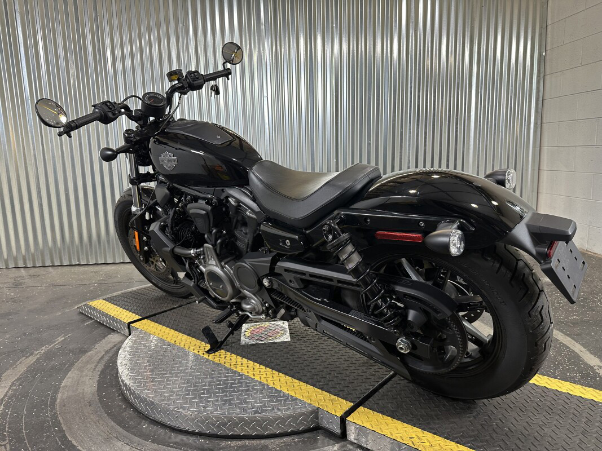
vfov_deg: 56.8
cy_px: 226
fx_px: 417
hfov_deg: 71.6
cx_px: 301
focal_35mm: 24
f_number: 1.78
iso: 160
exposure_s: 1/60
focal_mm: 6.86
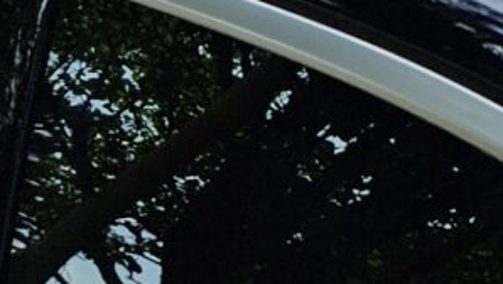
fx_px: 2295
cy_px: -955
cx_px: 766
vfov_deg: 5.8
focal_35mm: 172
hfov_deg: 11.9
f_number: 1.8
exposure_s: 1/1854
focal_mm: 5.4
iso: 25
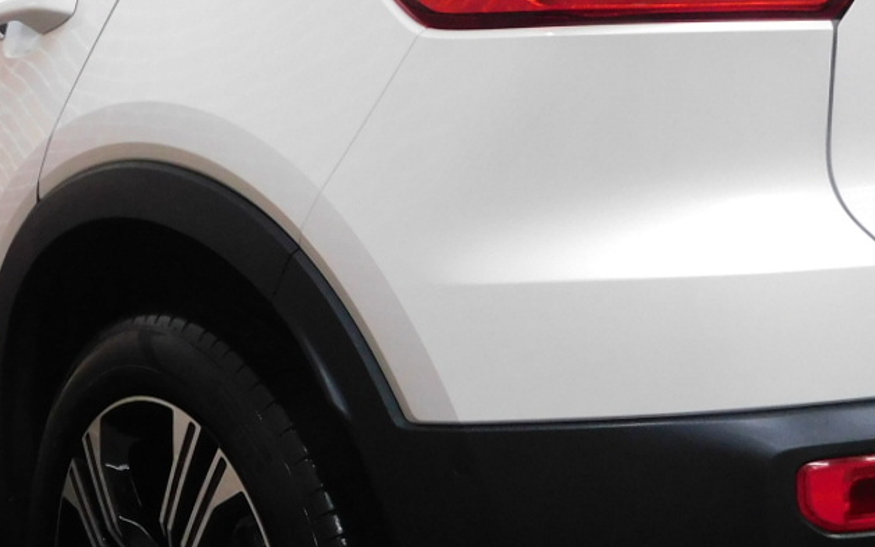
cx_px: 452
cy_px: 245
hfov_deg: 33.0
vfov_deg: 20.9
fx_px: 1478
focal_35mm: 62
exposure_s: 1/30
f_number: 3
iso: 320
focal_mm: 4
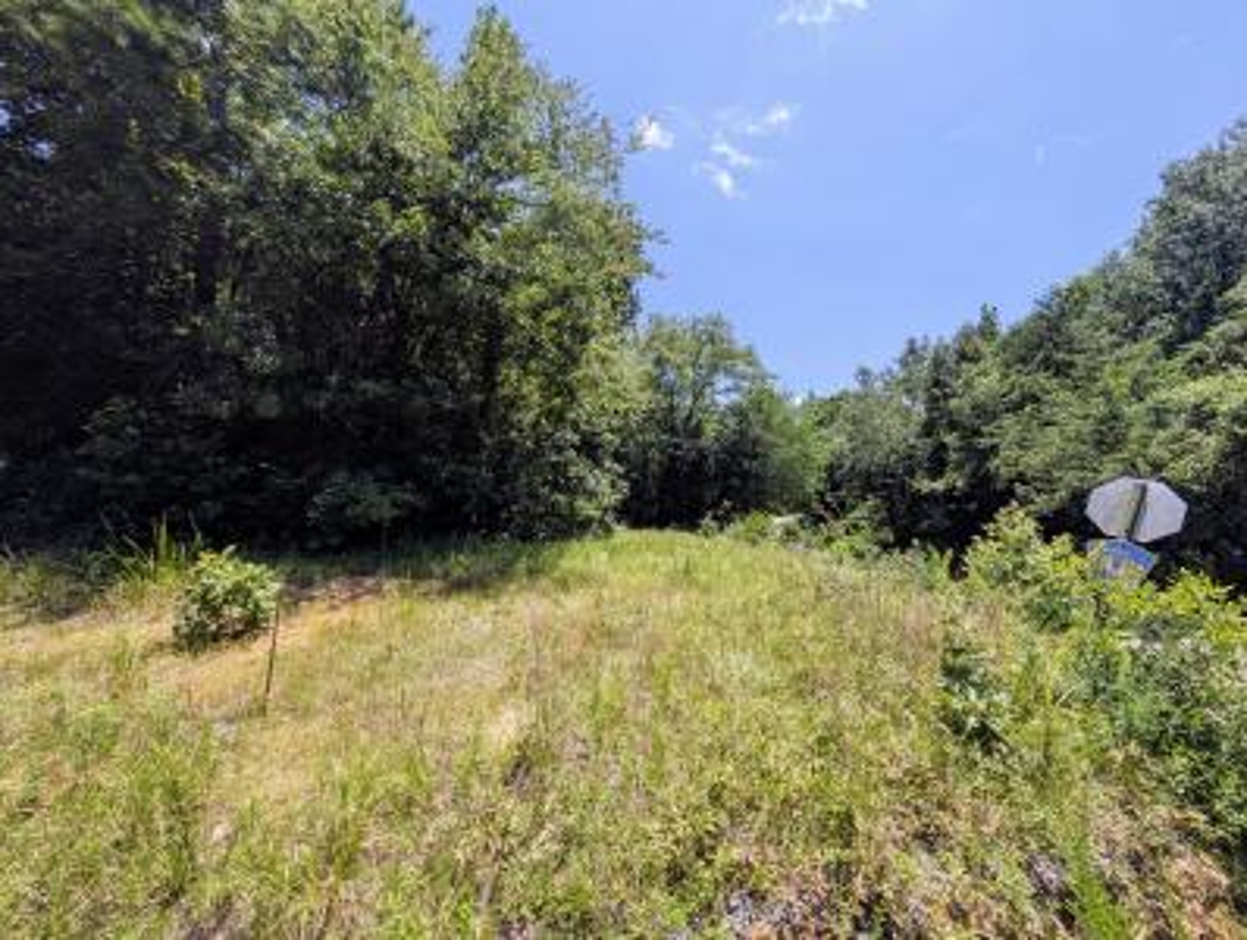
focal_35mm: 12
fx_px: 433
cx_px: 624
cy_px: 470
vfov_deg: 94.7
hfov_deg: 110.4
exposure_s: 1/1773
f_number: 1.7
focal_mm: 2.02
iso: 51
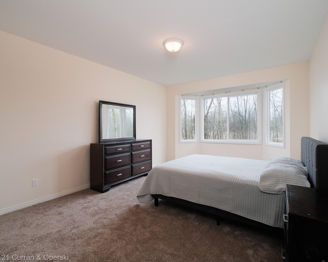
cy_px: 131
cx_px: 171
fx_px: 165
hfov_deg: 89.6
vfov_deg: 77.0
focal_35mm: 17
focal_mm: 10
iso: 640
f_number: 8
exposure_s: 1/125
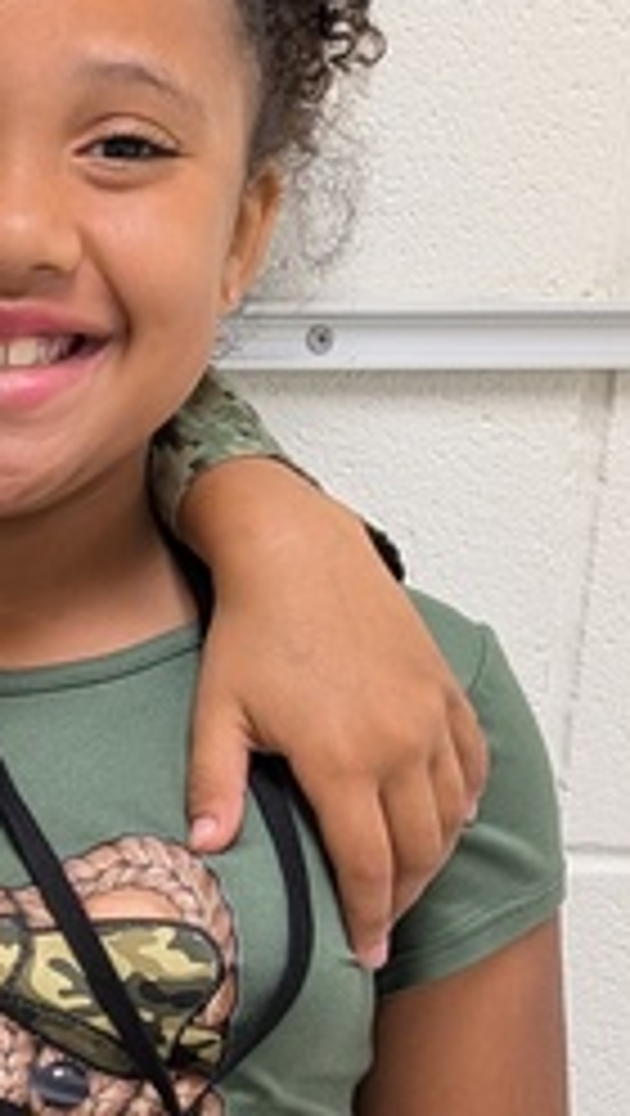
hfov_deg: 10.1
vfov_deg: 18.9
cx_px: -749
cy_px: 1264
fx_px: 3199
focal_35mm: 108
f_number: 1.68
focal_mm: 6.9
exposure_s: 1/30
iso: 158
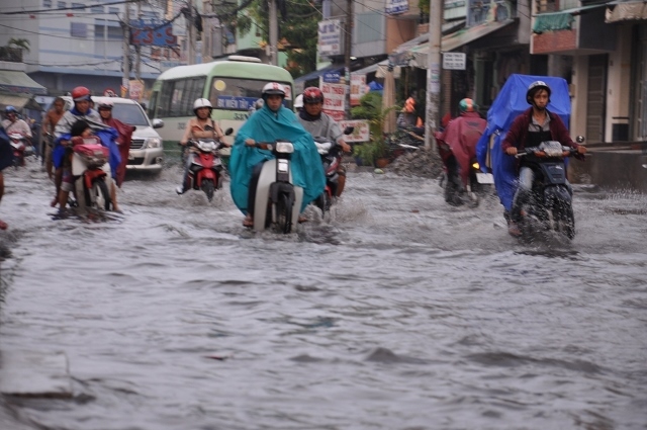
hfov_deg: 13.1
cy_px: 215
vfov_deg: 8.7
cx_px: 324
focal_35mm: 158
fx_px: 2827
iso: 320
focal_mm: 105
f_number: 5.6
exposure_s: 1/100
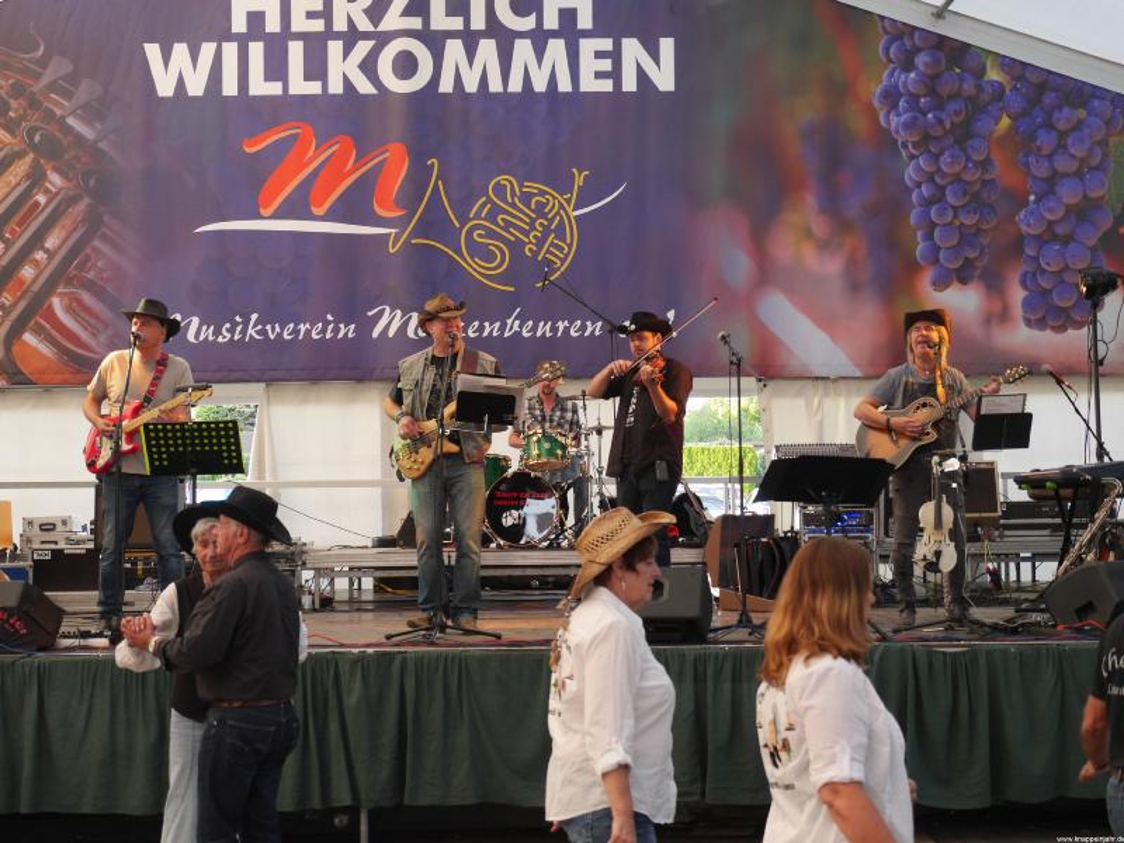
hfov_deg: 38.2
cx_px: 562
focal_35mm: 50
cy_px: 422
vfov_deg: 29.1
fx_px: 1624
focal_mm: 25
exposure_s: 1/125
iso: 1000
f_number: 4.7
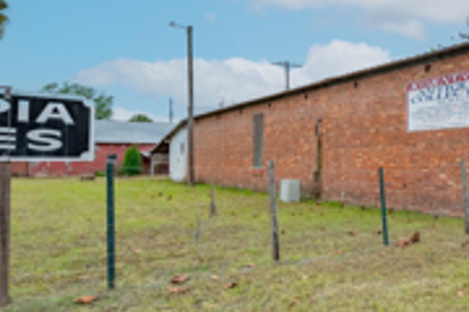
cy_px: 140
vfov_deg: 37.8
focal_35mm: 35
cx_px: 413
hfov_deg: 49.2
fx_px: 456
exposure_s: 1/2500
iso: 400
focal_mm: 14
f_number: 9
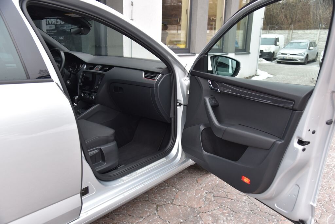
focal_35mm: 30
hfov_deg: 61.9
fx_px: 279
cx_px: 168
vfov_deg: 43.7
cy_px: 112
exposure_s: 1/80
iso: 500
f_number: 4.5
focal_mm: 30
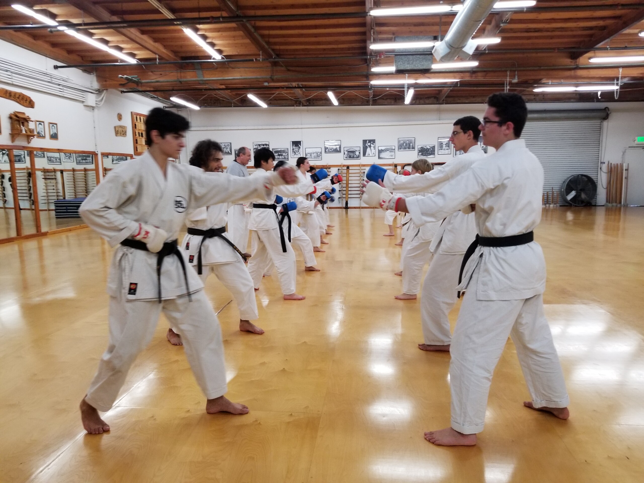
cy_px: 242
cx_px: 322
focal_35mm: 26
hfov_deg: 67.3
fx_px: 484
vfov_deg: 53.1
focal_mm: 4.3
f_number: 1.7
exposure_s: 1/60
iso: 200
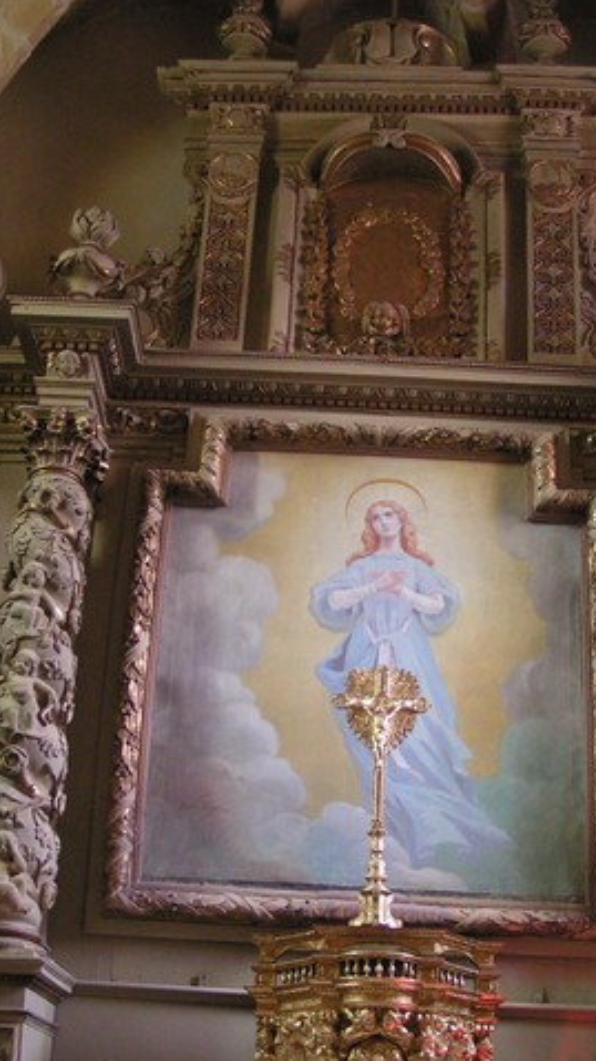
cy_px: 657
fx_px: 1491
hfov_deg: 22.6
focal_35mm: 53
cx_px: 354
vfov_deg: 39.0
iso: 200
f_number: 2.8
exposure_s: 1/5
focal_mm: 5.8
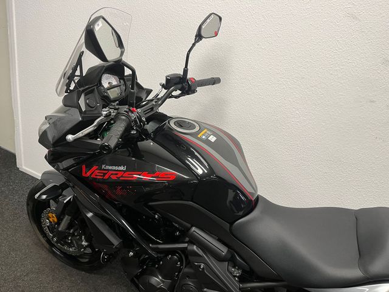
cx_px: 194
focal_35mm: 26
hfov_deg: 67.3
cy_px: 146
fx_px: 292
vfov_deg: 53.1
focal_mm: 5.1
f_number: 1.6
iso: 64
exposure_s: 1/50
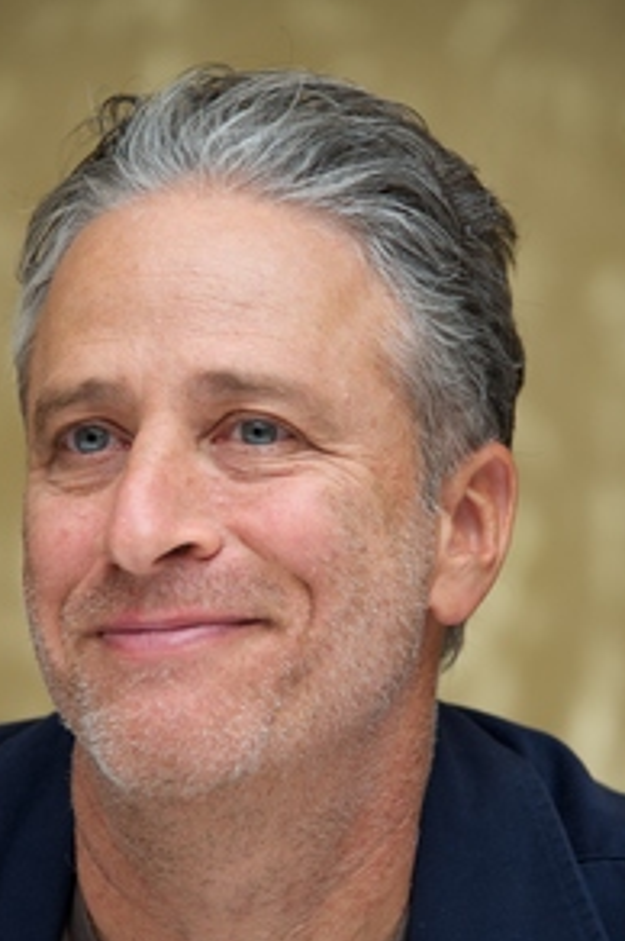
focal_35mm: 315
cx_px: 277
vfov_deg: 6.5
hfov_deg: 4.4
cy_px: 567
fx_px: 8222
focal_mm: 230
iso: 640
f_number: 5.6
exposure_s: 1/100
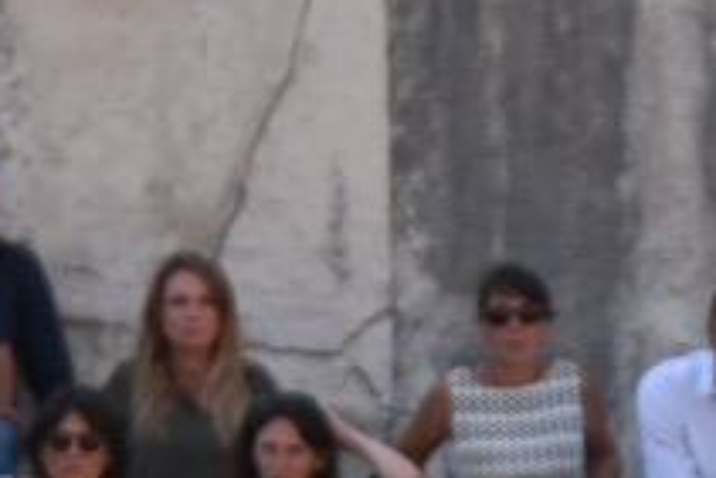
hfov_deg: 2.6
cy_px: 1031
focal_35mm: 767
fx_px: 15265
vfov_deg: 1.8
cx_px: 2223
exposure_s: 1/800
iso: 400
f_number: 5.6
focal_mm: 100
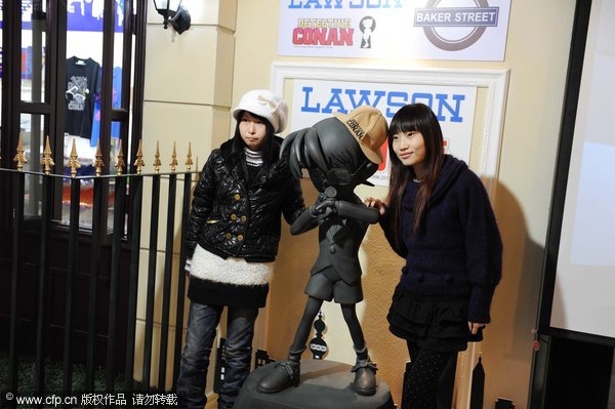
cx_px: 308
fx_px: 649
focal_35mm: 38
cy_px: 204
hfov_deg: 50.7
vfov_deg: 35.0
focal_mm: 38
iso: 800
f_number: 3.2
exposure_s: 1/125
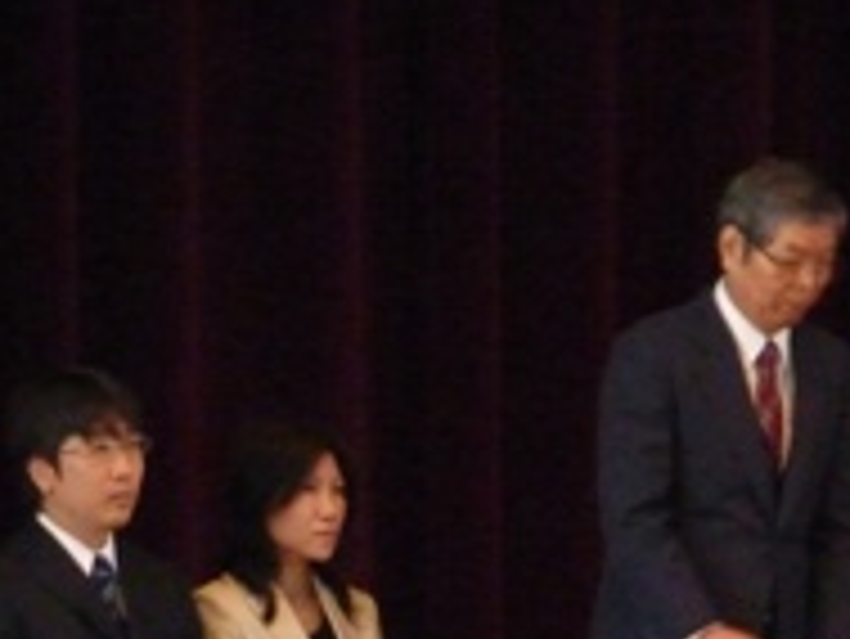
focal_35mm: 710
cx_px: 346
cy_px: 666
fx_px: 17445
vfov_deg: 2.1
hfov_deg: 2.8
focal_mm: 49.2
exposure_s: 1/60
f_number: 4.9
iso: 1000
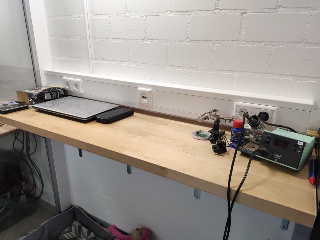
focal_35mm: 26
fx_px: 240
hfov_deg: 67.3
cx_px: 160
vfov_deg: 53.1
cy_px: 120
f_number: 1.75
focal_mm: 4.77
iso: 399
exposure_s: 1/50
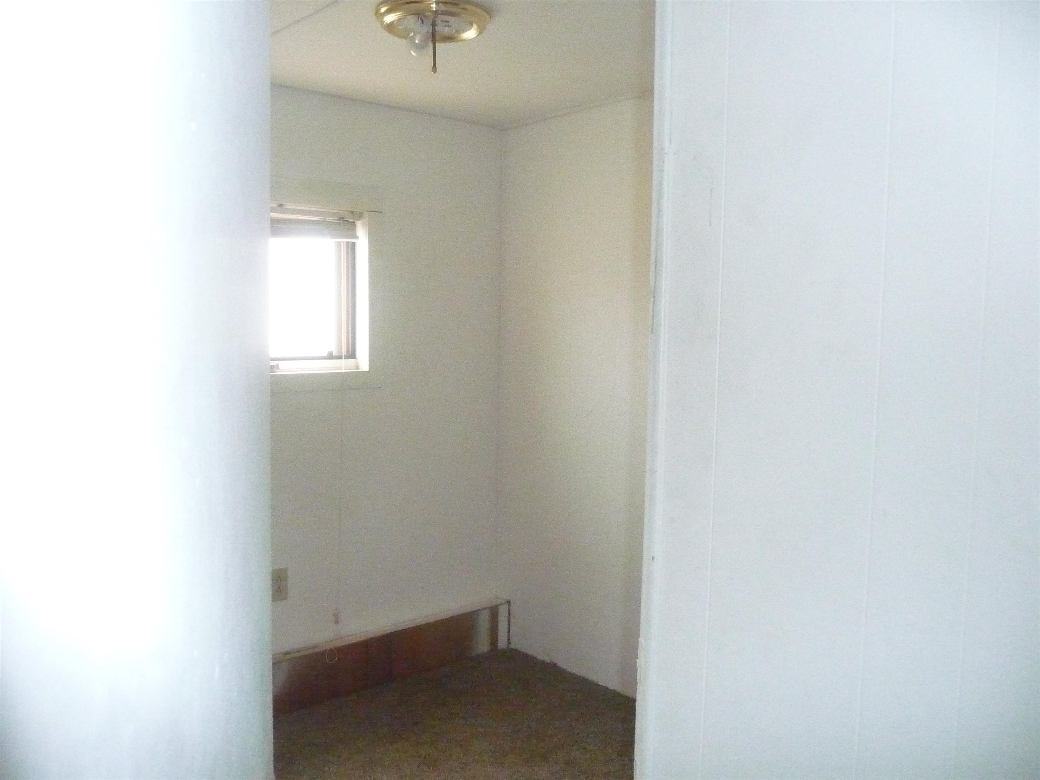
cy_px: 390
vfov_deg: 49.7
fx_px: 841
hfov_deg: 63.4
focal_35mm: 28
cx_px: 520
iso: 1600
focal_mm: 4.7
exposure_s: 1/400
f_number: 3.3
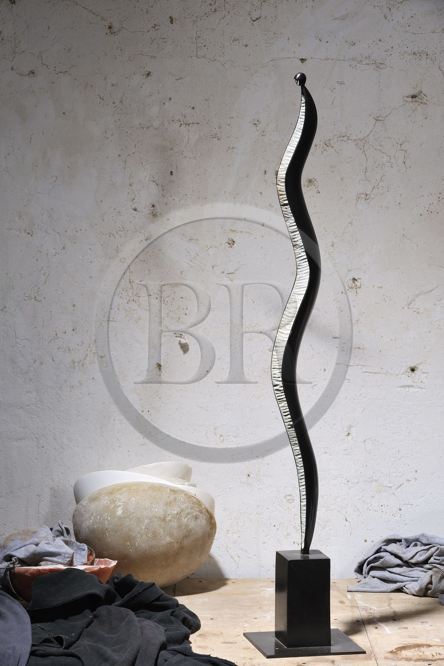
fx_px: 2035
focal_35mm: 110
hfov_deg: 12.5
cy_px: 333
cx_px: 222
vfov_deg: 18.6
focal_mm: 110
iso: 200
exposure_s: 1/160
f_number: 10
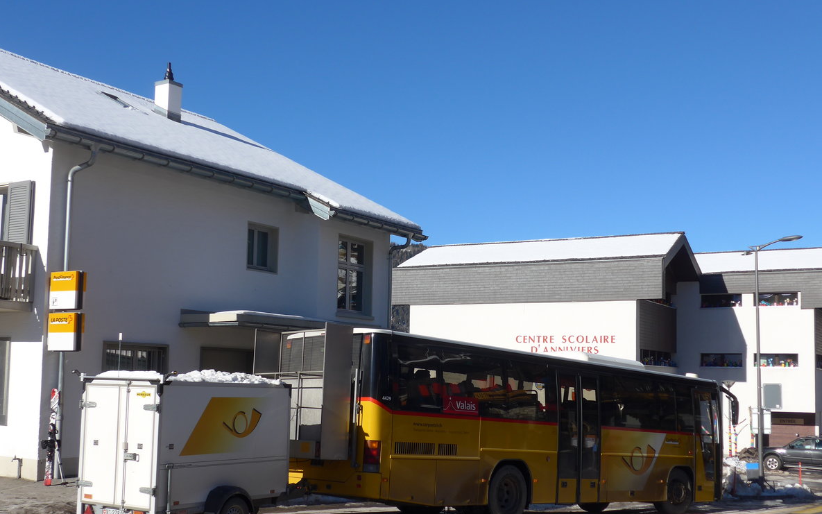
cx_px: 411
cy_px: 306
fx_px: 986
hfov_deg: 45.3
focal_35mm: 44
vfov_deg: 29.2
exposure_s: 1/2000
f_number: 3.2
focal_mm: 8.4
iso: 80
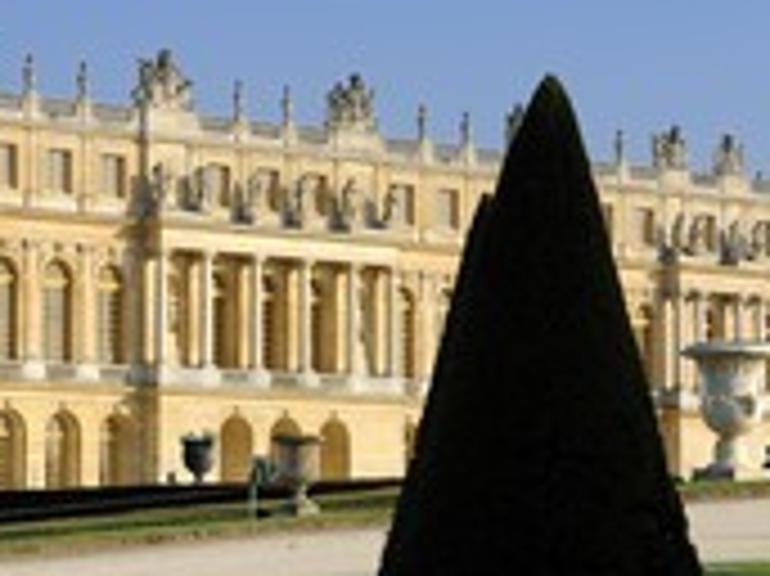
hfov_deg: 14.4
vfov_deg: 10.8
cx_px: 230
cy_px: 346
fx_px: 3045
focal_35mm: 137
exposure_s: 1/160
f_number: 8
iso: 100
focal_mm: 58
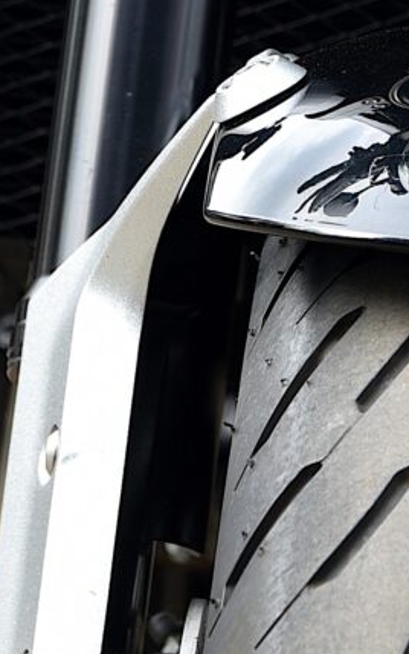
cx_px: 634
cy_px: -157
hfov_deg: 3.1
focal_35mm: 426
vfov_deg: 4.9
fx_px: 7600
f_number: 4.5
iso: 100
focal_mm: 70
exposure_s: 1/80
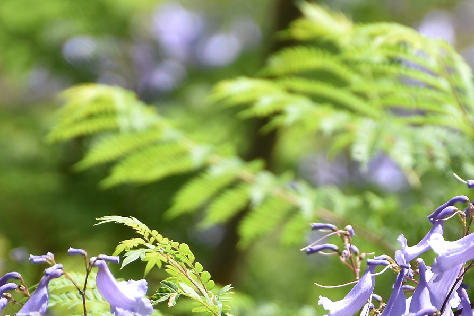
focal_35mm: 1209
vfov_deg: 1.1
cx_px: 383
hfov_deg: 1.7
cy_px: 389
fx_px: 15923
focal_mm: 300
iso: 200
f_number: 5.6
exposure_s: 1/400
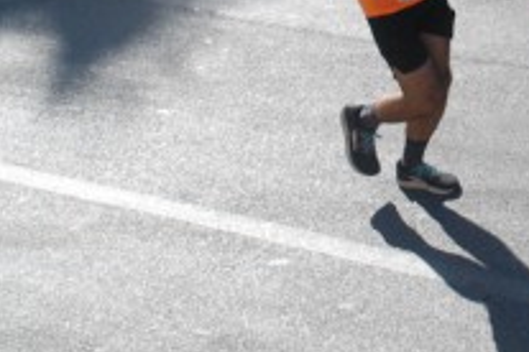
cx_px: 598
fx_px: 2439
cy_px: -70
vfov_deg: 8.2
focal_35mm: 166
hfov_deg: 12.2
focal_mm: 38
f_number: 8
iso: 1000
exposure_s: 1/2000
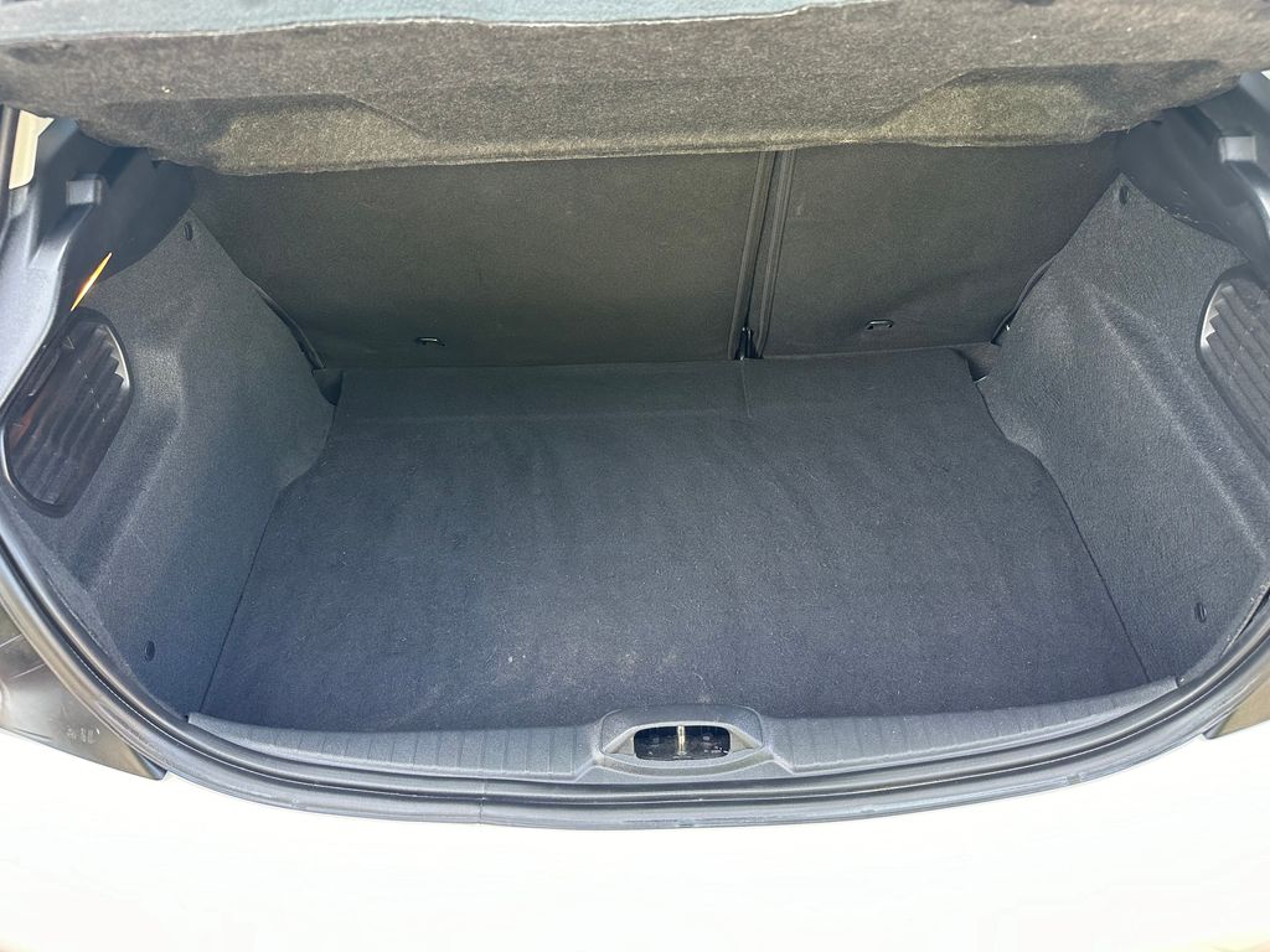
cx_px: 635
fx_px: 881
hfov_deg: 71.6
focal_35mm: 24
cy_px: 476
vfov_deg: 56.8
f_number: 1.78
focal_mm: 6.86
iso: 250
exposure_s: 1/97
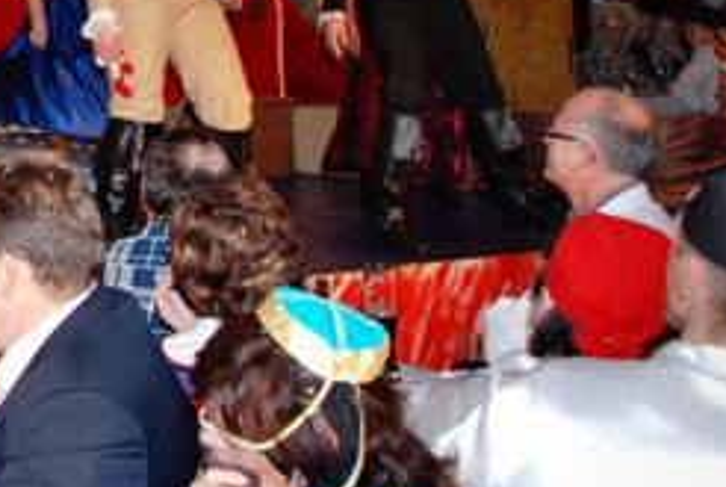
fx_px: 1737
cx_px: -183
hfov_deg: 21.6
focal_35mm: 86
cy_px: -71
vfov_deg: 15.5
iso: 400
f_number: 5.6
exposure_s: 1/60
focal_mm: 22
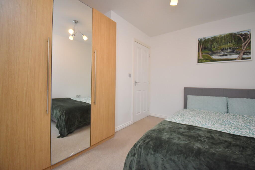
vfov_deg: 77.3
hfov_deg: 100.4
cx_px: 128
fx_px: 106
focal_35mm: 15
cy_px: 85
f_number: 4.5
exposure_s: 1/160
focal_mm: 10
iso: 800
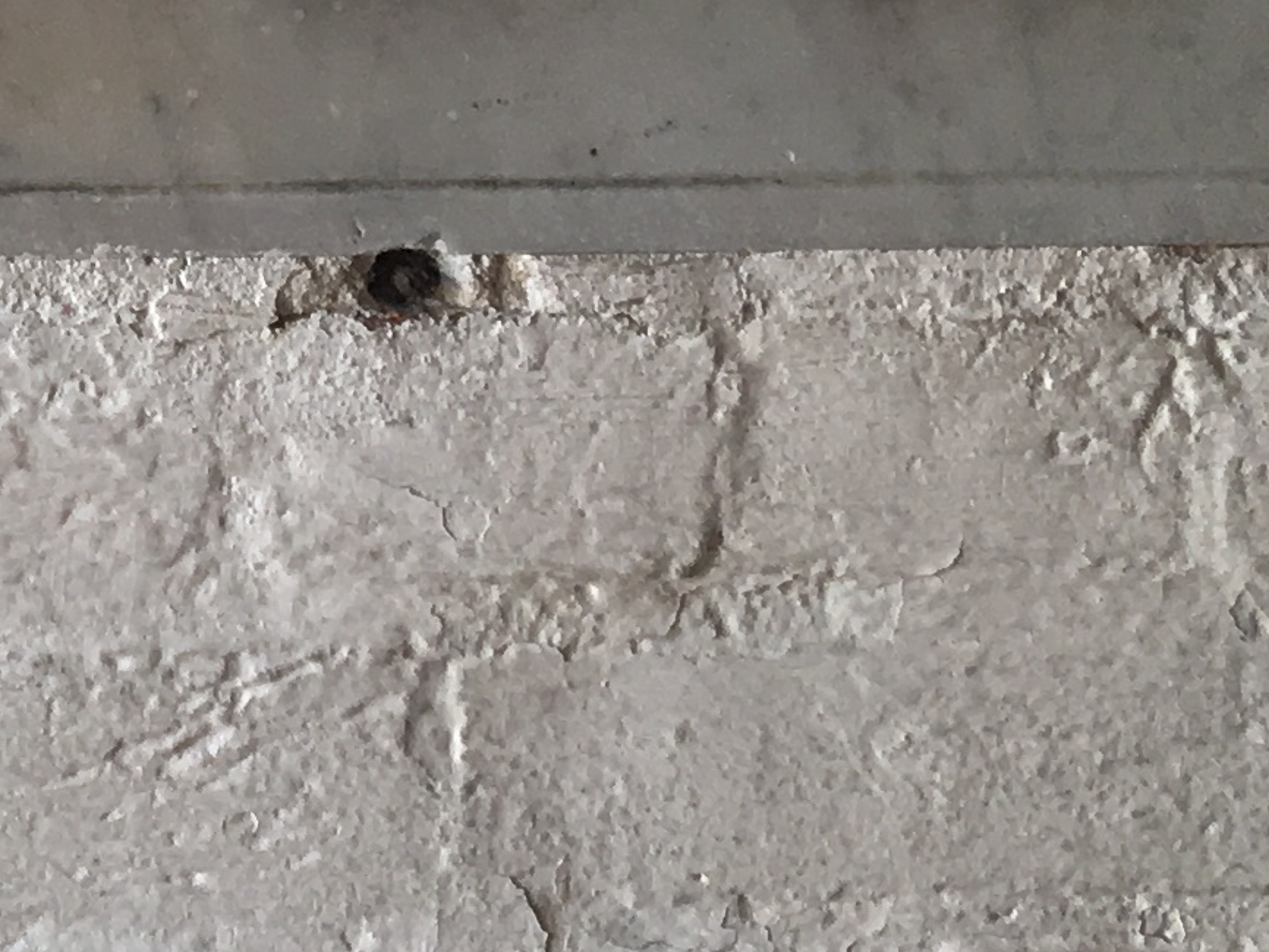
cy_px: -1008
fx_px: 4950
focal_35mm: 135
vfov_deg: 10.1
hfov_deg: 12.8
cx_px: -1257
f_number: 2.2
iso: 32
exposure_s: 1/120
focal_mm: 4.15
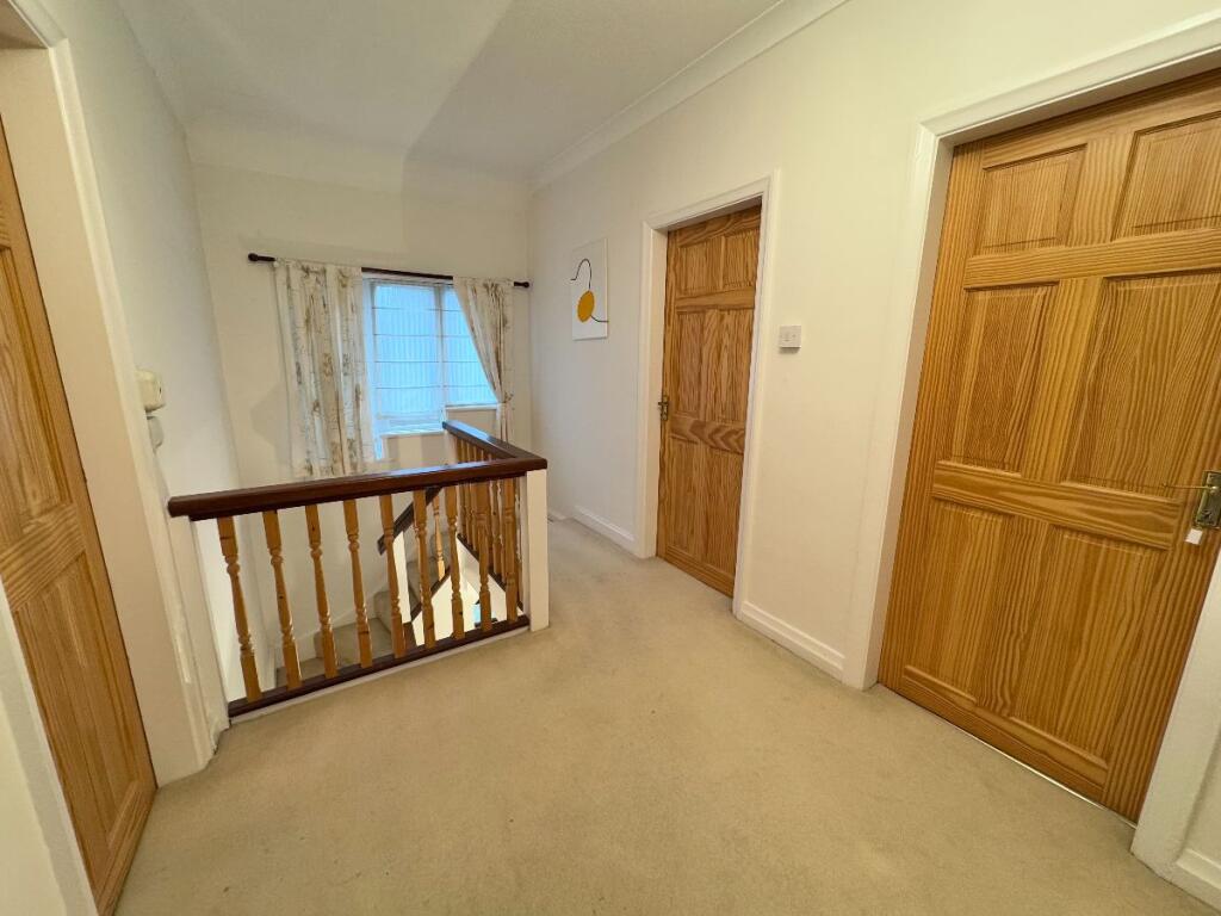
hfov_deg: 102.1
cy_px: 458
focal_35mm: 14
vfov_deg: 85.7
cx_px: 610
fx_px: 494
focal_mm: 2.22
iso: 160
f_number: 2.2
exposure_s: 1/50
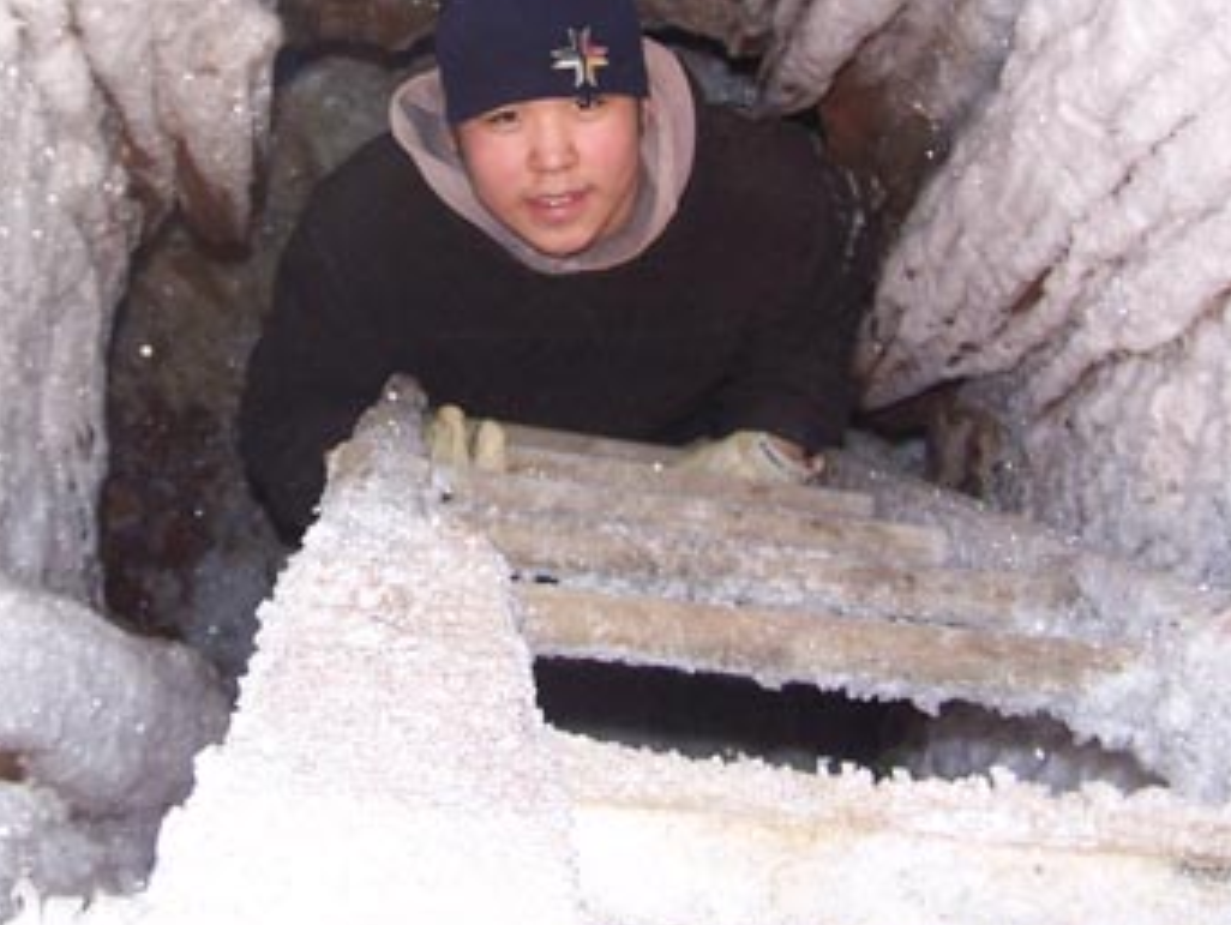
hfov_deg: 30.1
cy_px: 252
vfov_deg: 22.8
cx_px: 436
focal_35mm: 64
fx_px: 2278
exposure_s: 1/60
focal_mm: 6.3
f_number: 2.8
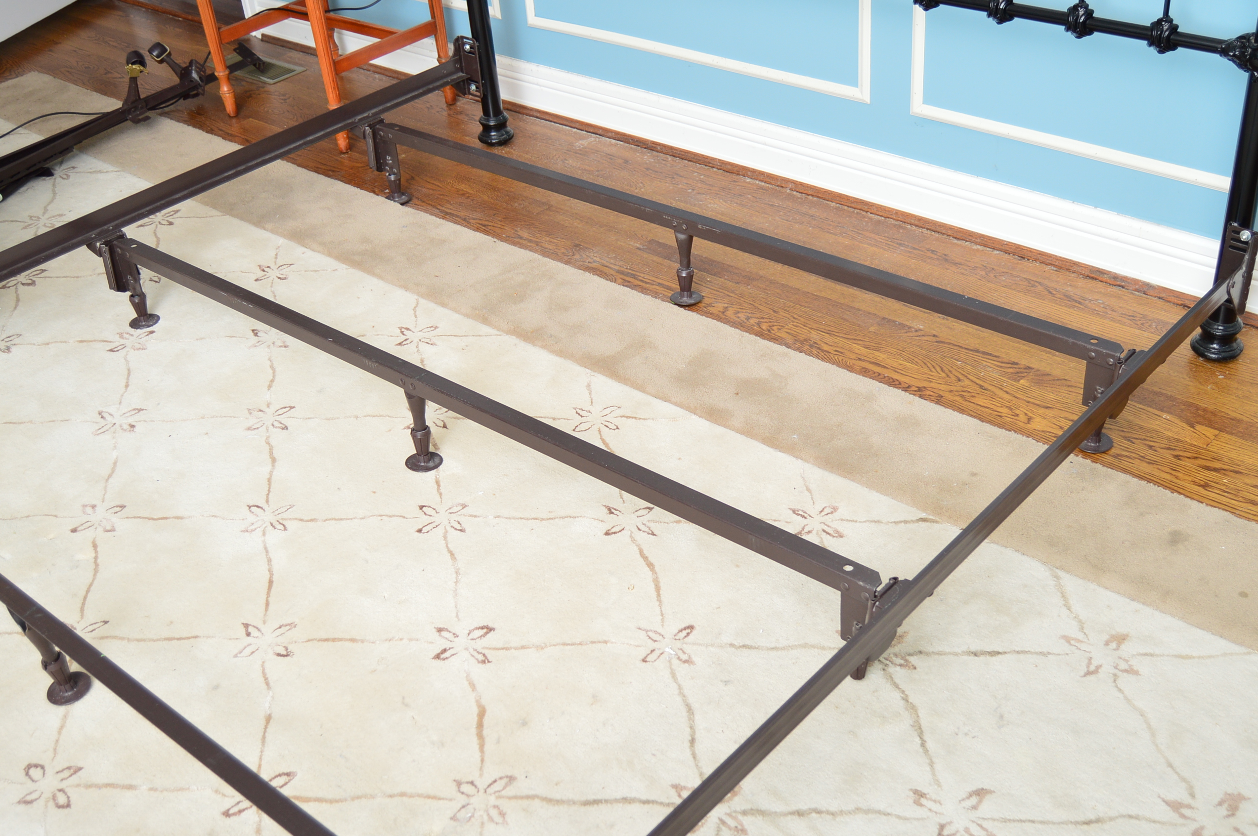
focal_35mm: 39
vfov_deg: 34.1
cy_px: 457
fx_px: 1362
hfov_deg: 49.6
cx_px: 630
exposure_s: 1/200
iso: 200
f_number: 3.5
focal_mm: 22
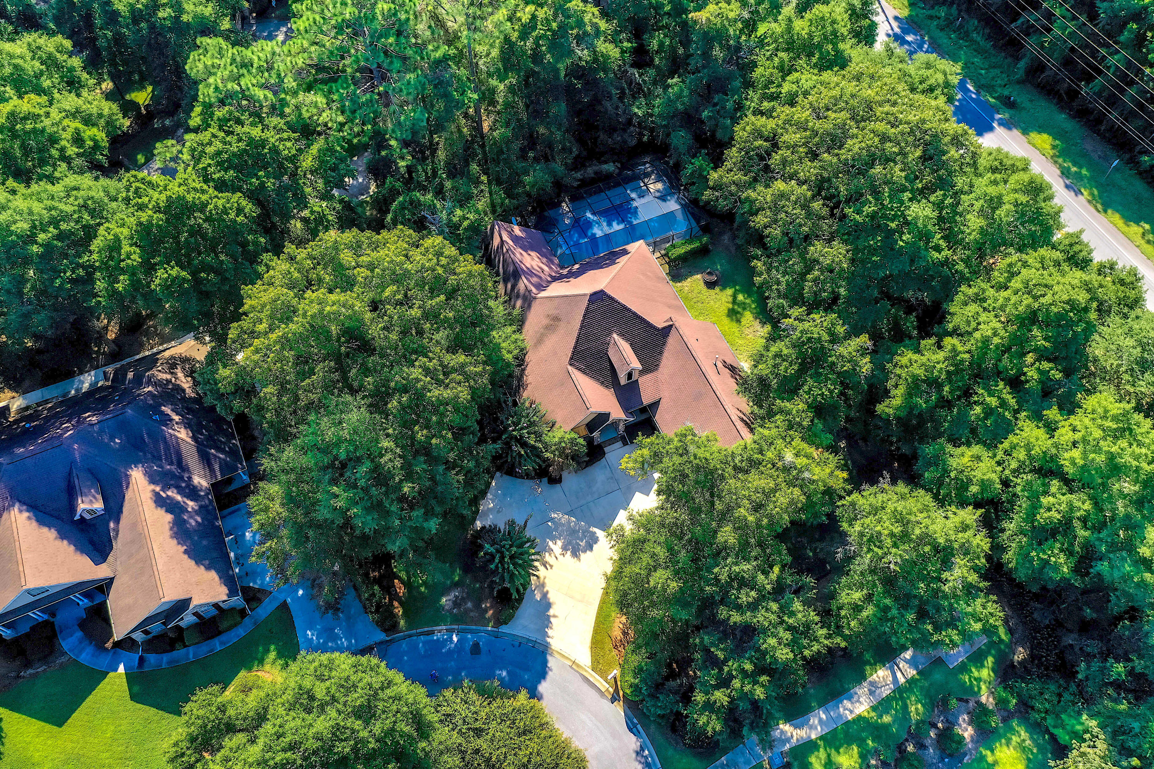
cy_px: 384
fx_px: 897
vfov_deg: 46.4
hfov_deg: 65.5
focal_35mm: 28
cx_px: 577
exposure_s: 1/80
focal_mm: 10.3
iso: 100
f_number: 4
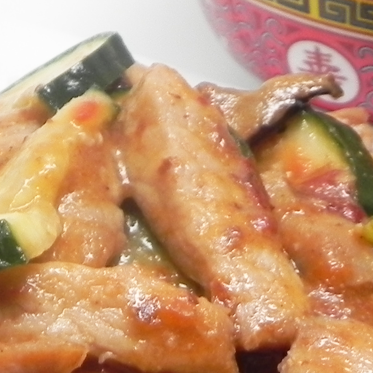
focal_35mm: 117
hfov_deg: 14.8
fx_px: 1426
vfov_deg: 14.1
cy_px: 521
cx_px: 96
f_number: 2.8
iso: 160
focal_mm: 5.2
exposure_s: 1/38.4
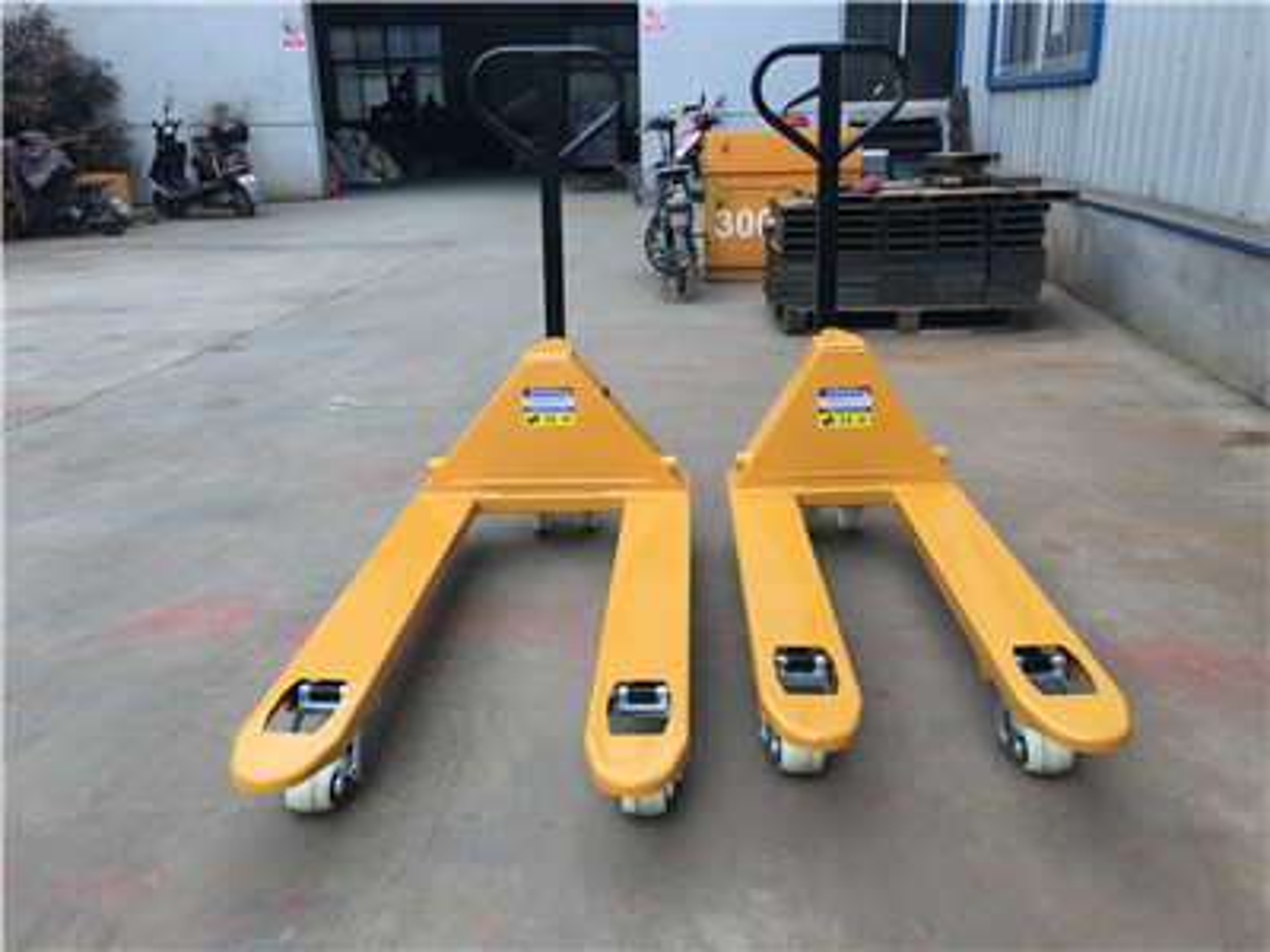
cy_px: 476
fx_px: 1064
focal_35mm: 29
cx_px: 635
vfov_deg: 48.2
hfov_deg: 61.7
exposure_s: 1/50
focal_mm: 4.15
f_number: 2.2
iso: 25
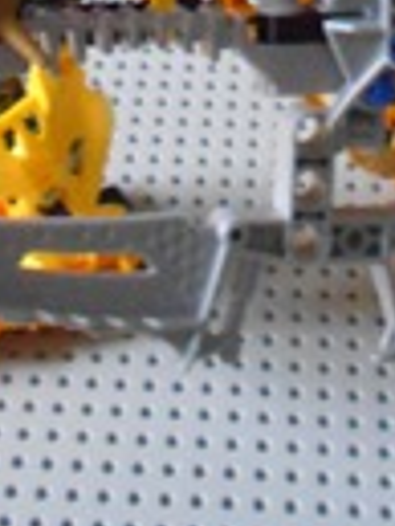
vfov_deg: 18.5
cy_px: -322
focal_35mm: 90
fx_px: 1367
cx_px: 240
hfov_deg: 16.4
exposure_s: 1/6
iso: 800
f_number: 3.2
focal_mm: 4.6
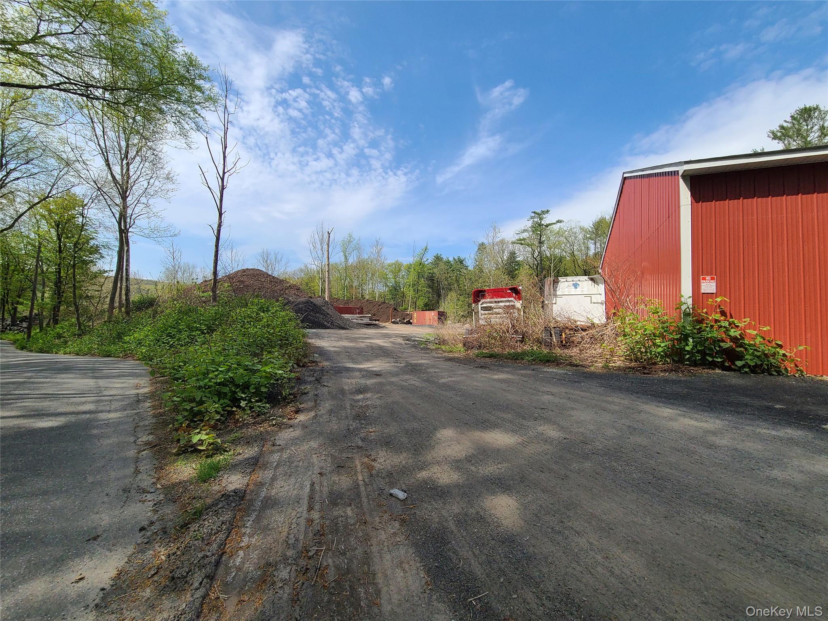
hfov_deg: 106.2
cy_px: 310
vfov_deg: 89.9
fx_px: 311
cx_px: 414
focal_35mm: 13
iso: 50
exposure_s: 1/1597
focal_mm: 2.2
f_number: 2.2
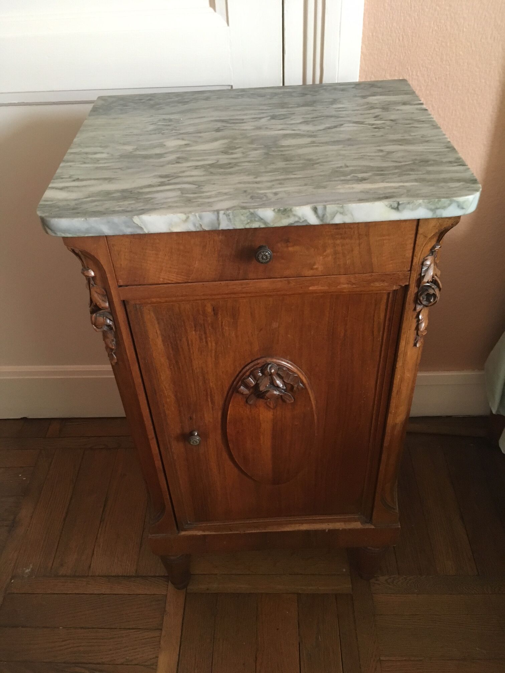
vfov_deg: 61.7
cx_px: 252
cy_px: 336
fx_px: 564
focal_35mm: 29
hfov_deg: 48.2
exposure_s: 1/33
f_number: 2.2
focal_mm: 4.15
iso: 250
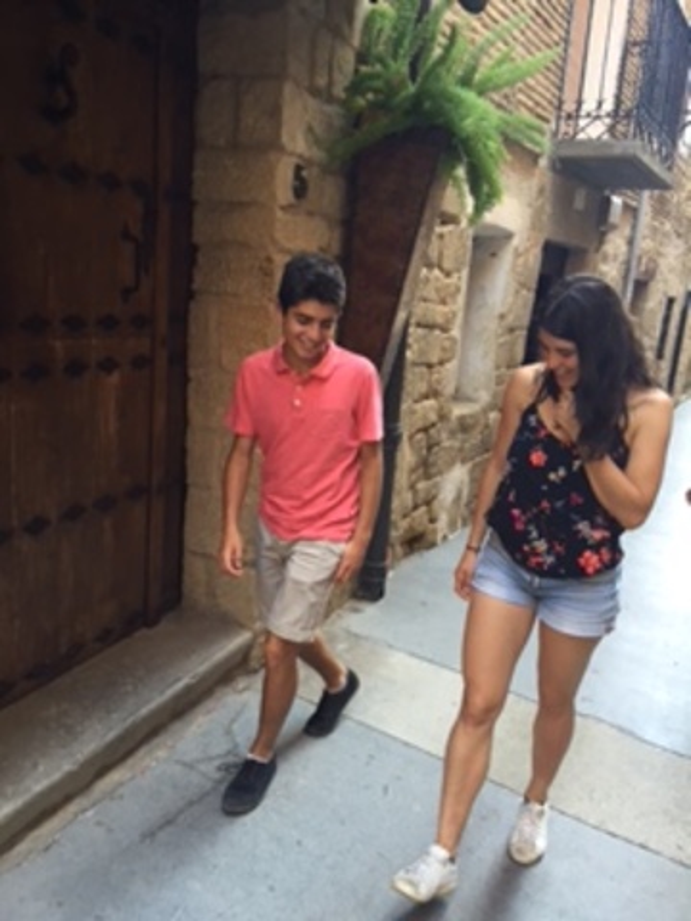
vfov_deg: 61.7
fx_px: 772
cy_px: 460
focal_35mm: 29
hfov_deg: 48.2
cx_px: 346
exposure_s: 1/33
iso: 32
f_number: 2.2
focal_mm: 4.15
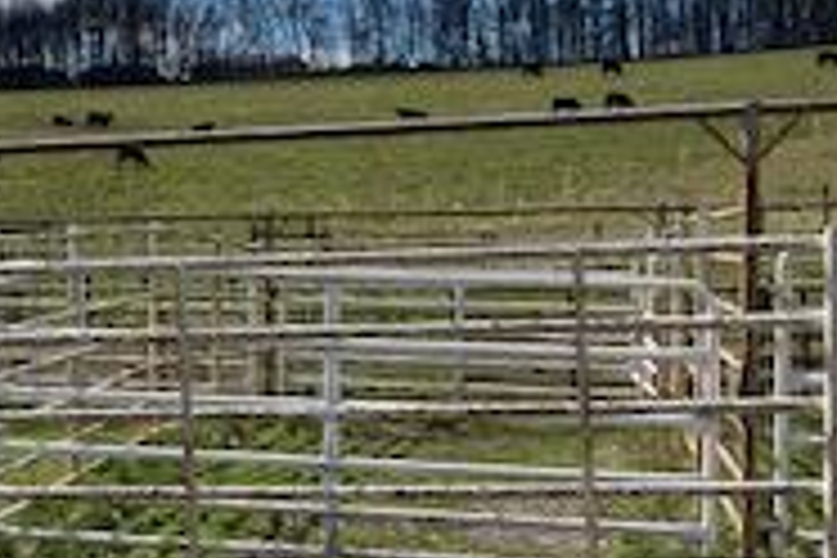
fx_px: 2325
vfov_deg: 13.7
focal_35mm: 100
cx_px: -108
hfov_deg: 19.5
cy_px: 198
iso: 20
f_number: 1.8
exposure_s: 1/4425
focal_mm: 3.99
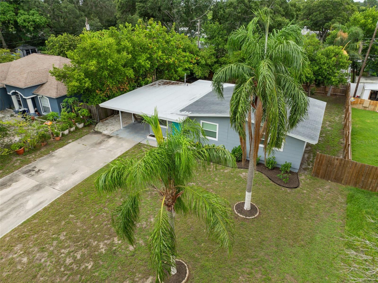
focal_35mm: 24
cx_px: 189
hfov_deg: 71.6
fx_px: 262
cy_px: 142
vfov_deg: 56.7
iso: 120
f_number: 2.8
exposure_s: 1/500
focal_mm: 12.29
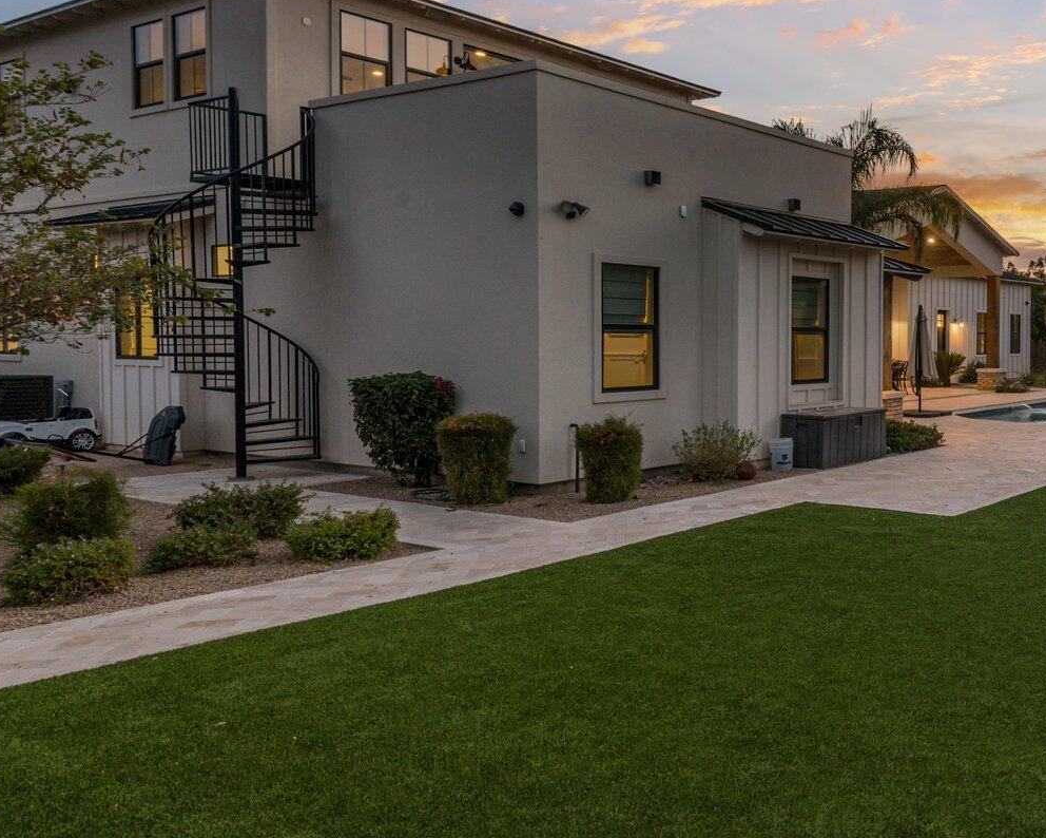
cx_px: 949
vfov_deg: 46.9
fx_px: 960
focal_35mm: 31
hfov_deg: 50.4
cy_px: 342
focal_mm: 16
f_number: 11
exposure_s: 1/6
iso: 400
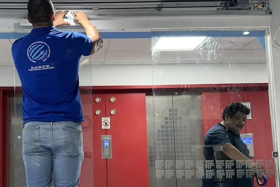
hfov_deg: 42.9
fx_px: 350
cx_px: 88
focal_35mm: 45
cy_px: 114
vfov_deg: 29.8
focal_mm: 6.86
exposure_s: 1/60
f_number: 1.78
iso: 250
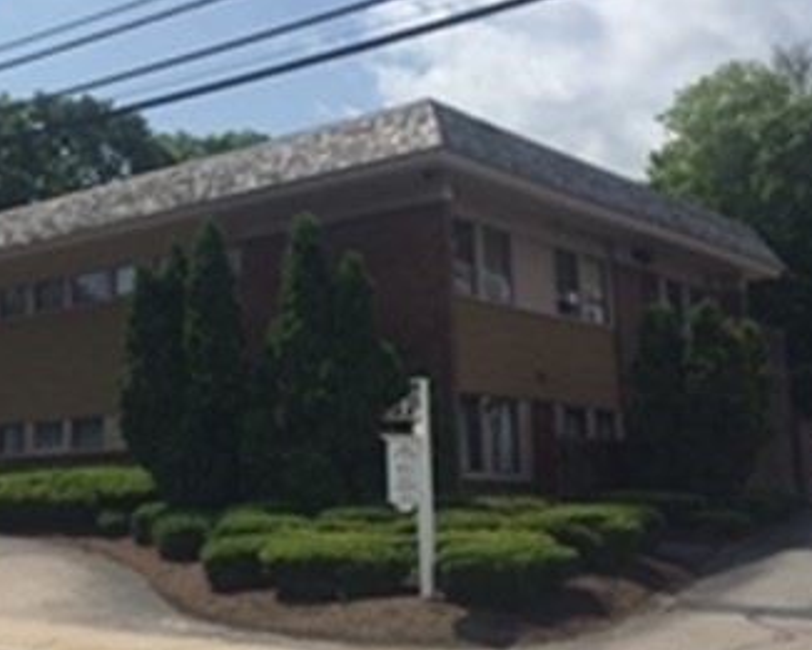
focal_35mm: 52
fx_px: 1250
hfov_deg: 34.8
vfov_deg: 29.1
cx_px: 161
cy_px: 296
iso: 32
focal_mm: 4.15
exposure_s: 1/3300
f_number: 2.2
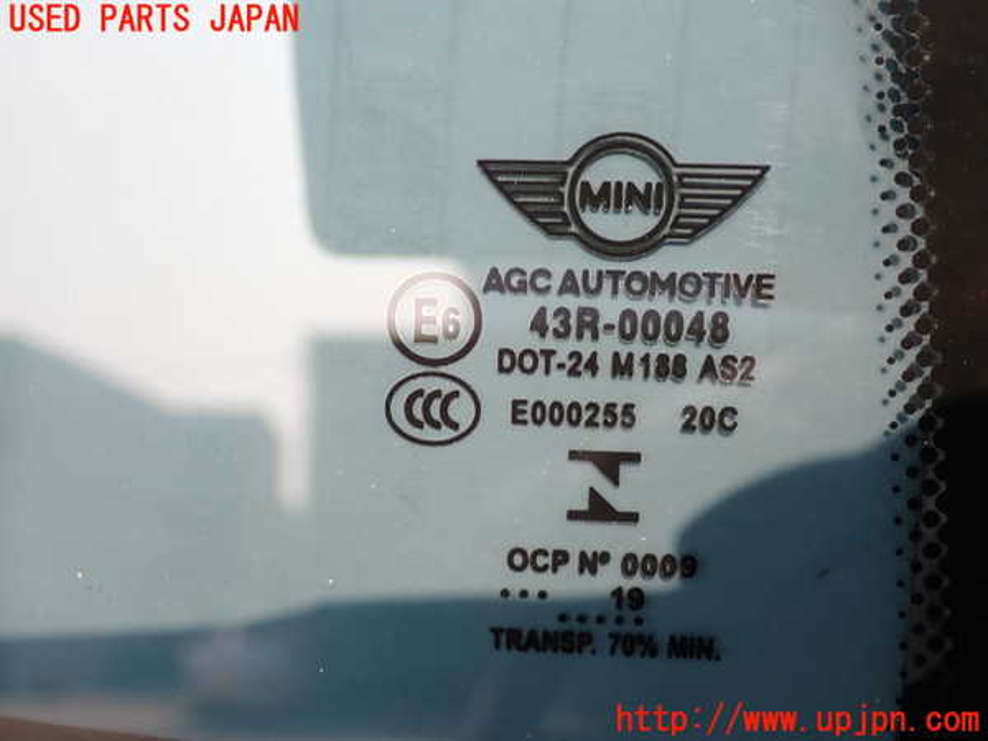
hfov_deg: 31.2
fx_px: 1770
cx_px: 494
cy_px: 370
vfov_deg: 23.7
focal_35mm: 62
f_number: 3.6
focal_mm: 11.09
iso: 100
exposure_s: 1/200
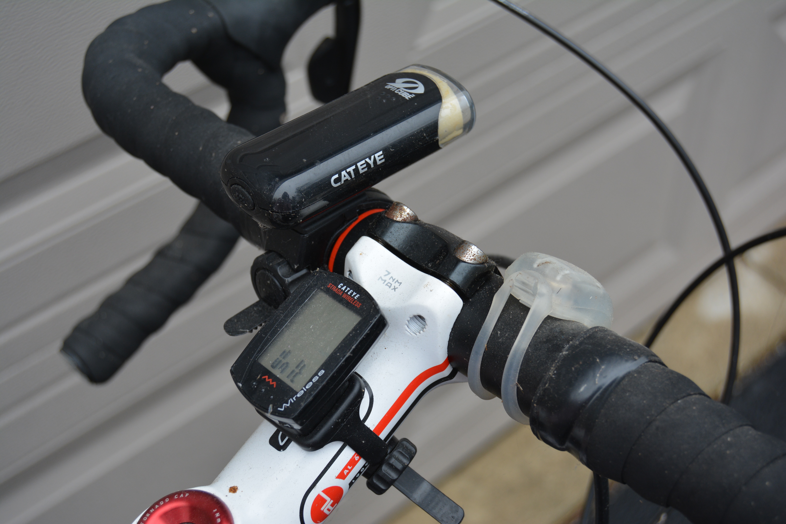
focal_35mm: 57
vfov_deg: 23.8
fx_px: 1244
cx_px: 393
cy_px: 262
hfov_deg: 35.1
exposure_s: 1/125
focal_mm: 38
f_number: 5.6
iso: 250
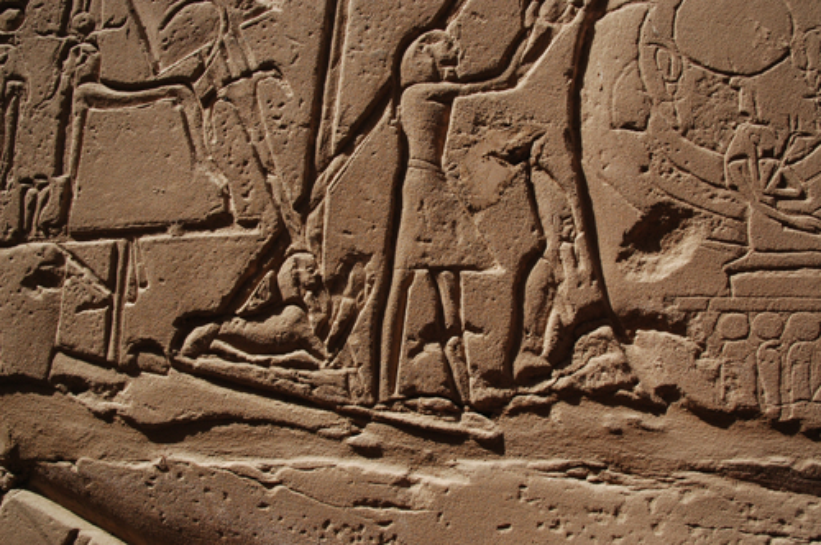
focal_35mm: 27
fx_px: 615
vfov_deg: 47.8
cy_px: 272
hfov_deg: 67.4
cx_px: 410
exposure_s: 1/400
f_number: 10
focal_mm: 18
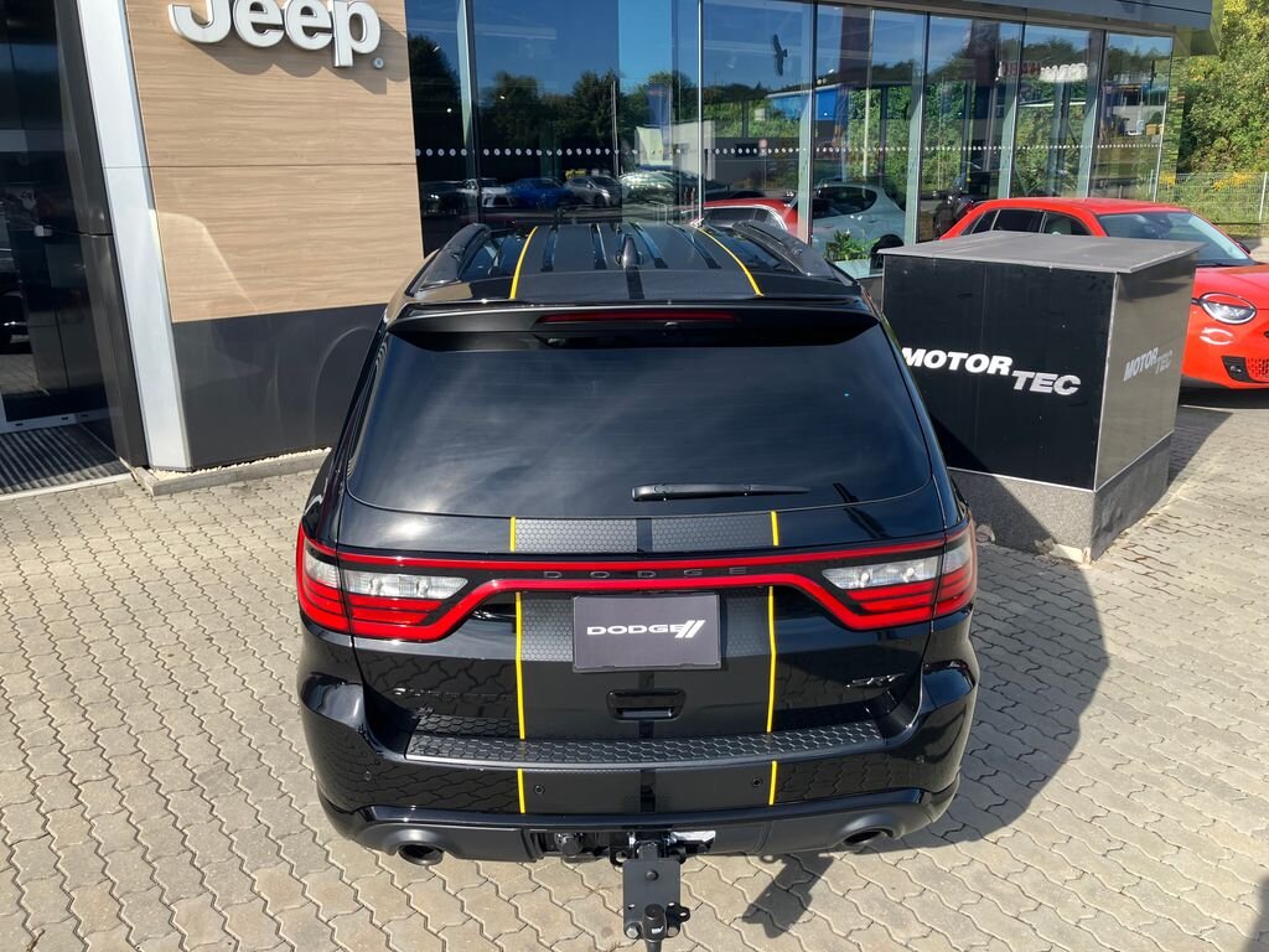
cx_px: 634
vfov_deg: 49.7
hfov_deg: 63.4
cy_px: 476
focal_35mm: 28
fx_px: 1026
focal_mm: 3.99
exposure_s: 1/796
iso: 32
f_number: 1.8
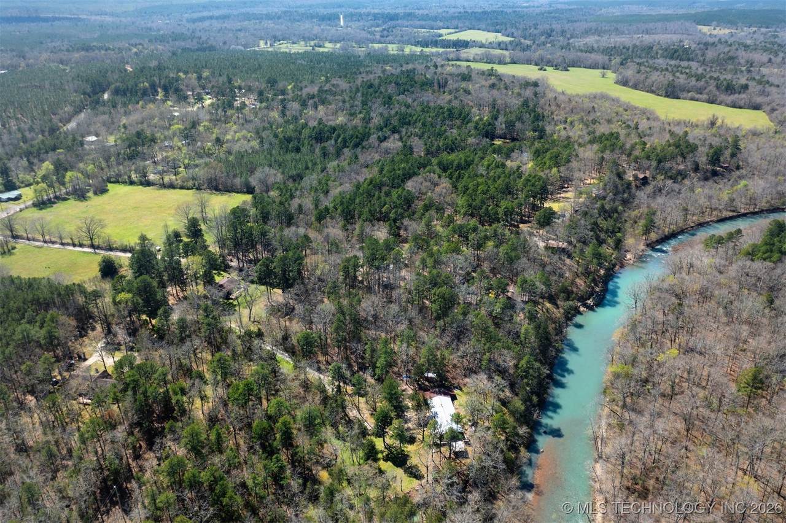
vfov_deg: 46.4
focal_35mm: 28
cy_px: 262
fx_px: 611
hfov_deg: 65.5
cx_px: 393
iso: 100
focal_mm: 10.26
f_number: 2.8
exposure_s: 1/200
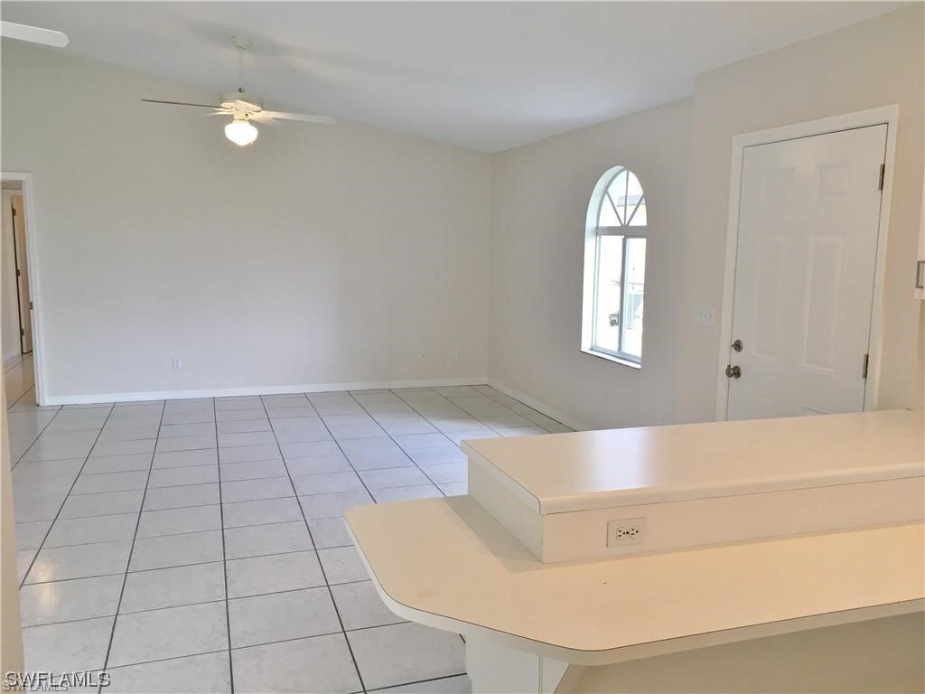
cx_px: 462
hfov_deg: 61.7
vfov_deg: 48.2
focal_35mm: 29
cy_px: 347
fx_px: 775
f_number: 2.2
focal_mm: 4.15
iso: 25
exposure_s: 1/40
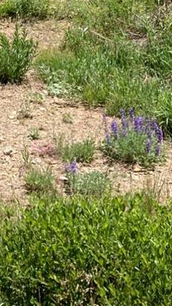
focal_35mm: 115
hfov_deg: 10.0
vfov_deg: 17.2
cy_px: -117
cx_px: -124
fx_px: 932
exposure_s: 1/1033
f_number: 1.8
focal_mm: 3.99
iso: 20
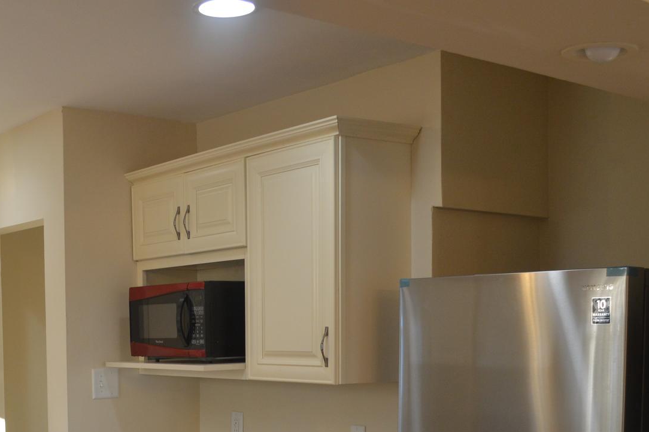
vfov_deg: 25.5
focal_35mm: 51
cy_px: 398
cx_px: 195
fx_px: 919
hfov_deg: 38.3
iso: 500
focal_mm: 18
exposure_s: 1/60
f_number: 4
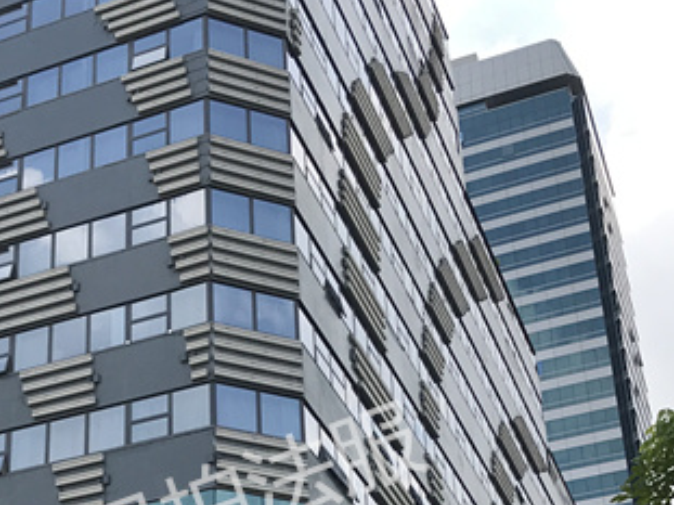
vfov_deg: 19.5
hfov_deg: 26.9
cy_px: 559
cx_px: 243
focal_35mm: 72
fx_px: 1401
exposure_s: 1/2283
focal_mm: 3.99
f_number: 1.8
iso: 20
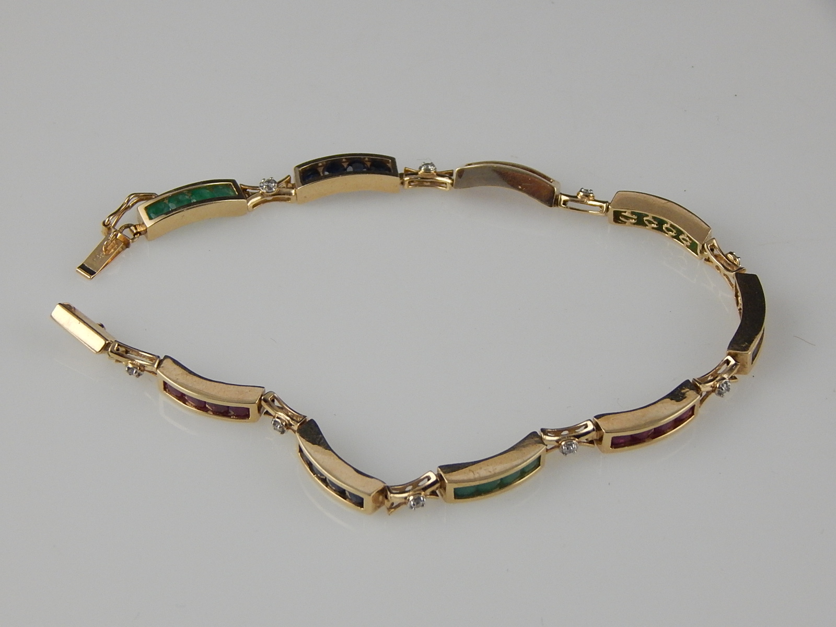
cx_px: 418
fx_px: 3405
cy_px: 314
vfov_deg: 10.5
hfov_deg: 14.0
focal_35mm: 141
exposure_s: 1/100
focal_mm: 25.3
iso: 400
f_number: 4.9
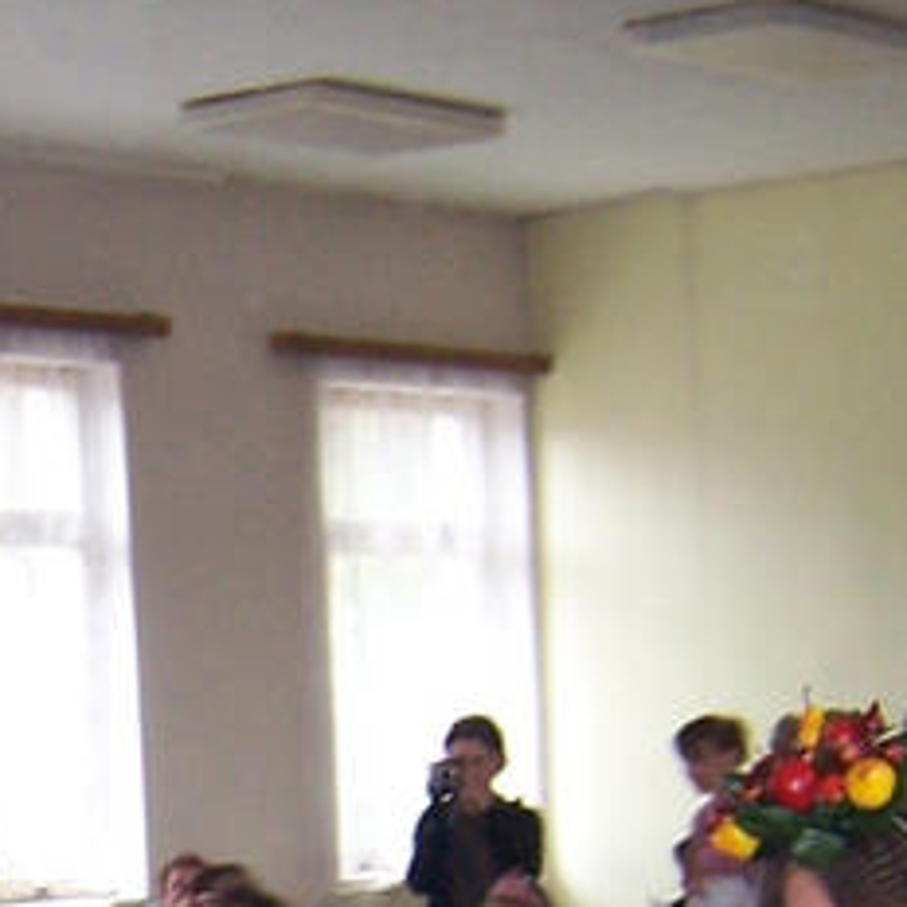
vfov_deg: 13.0
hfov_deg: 13.0
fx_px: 3824
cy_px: 1255
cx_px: -328
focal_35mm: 129
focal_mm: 5.5
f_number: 2.8
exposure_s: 1/60
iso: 140
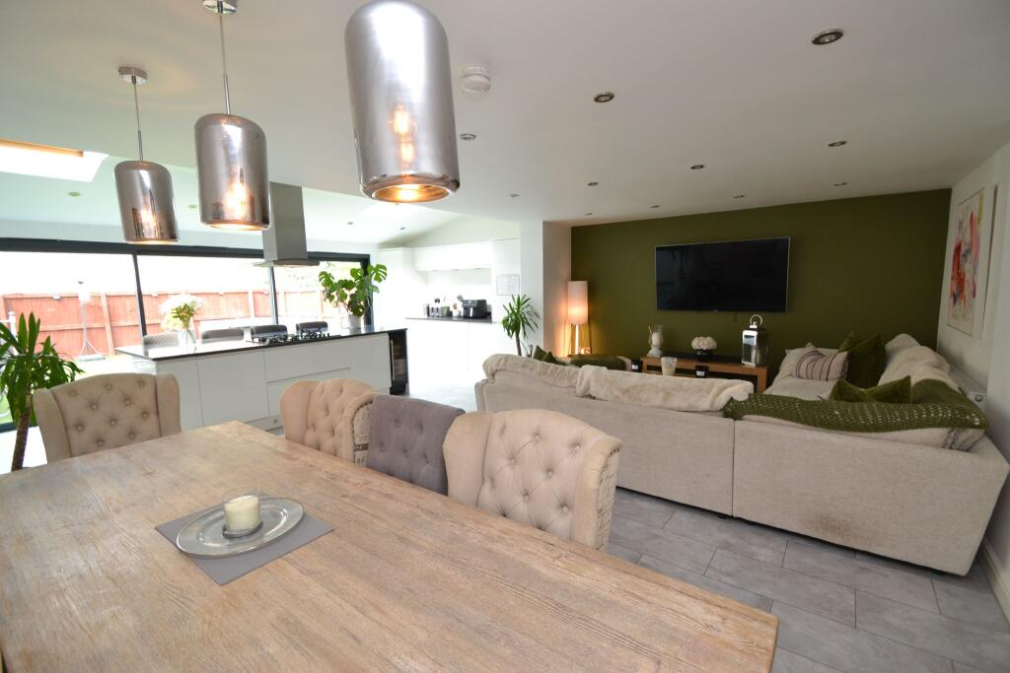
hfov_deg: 100.4
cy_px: 336
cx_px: 505
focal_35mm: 15
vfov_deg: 77.3
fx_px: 421
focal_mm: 10
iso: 400
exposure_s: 1/60
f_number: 4
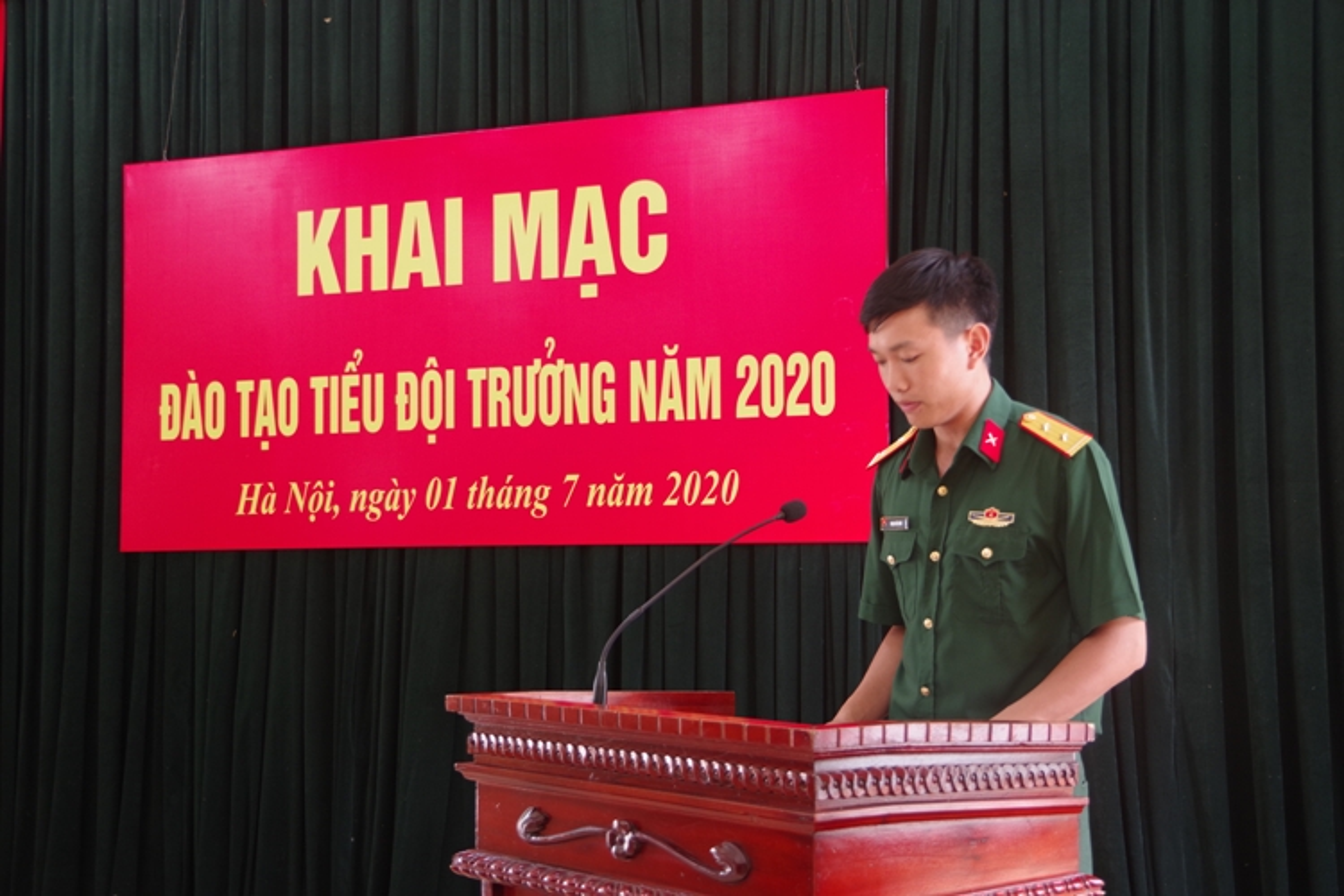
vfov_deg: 29.2
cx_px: 672
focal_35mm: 46
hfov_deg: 42.7
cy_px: 448
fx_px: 1717
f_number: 4.5
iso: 400
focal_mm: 31
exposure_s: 1/15
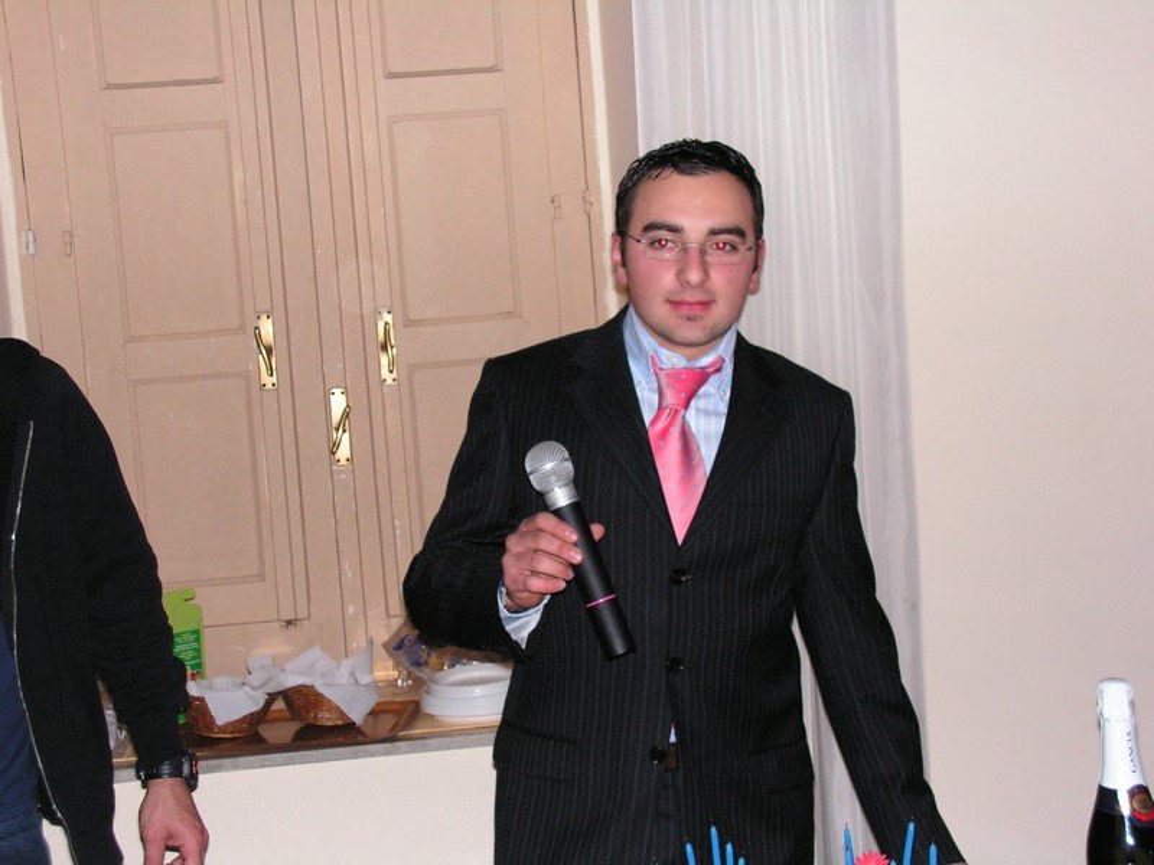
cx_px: 577
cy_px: 432
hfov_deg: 34.9
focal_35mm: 55
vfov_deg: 26.6
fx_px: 1834
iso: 200
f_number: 3.2
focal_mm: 9.2
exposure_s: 1/60
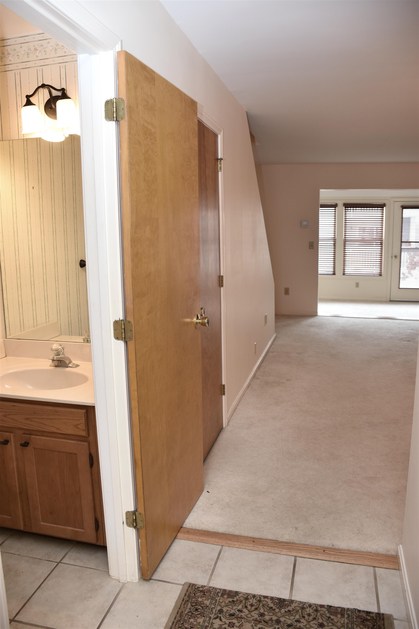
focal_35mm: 27
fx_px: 471
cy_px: 314
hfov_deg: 47.9
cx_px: 210
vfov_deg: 67.4
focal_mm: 18
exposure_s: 1/60
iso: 280
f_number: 4
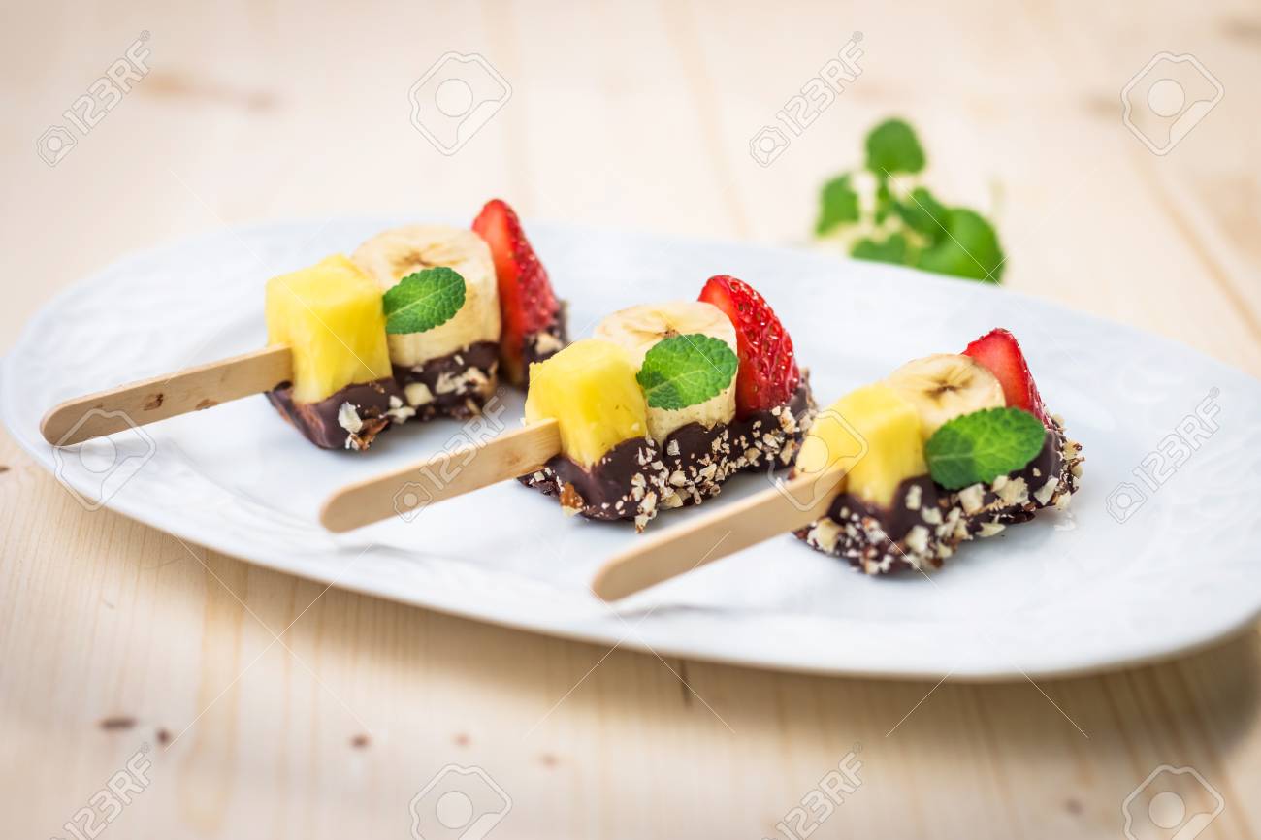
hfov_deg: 27.0
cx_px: 630
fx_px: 2626
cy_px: 420
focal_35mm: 75
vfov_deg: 18.2
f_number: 2.2
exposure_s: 1/200
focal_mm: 50
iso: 100
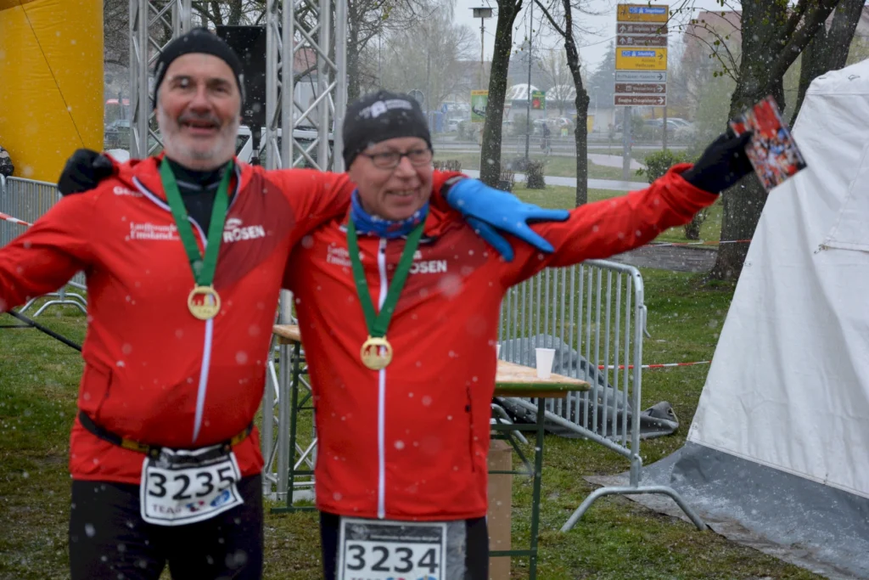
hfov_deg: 26.0
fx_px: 1883
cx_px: 434
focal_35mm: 78
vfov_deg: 17.5
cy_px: 290
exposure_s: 1/500
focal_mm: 52
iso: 1100
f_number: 5
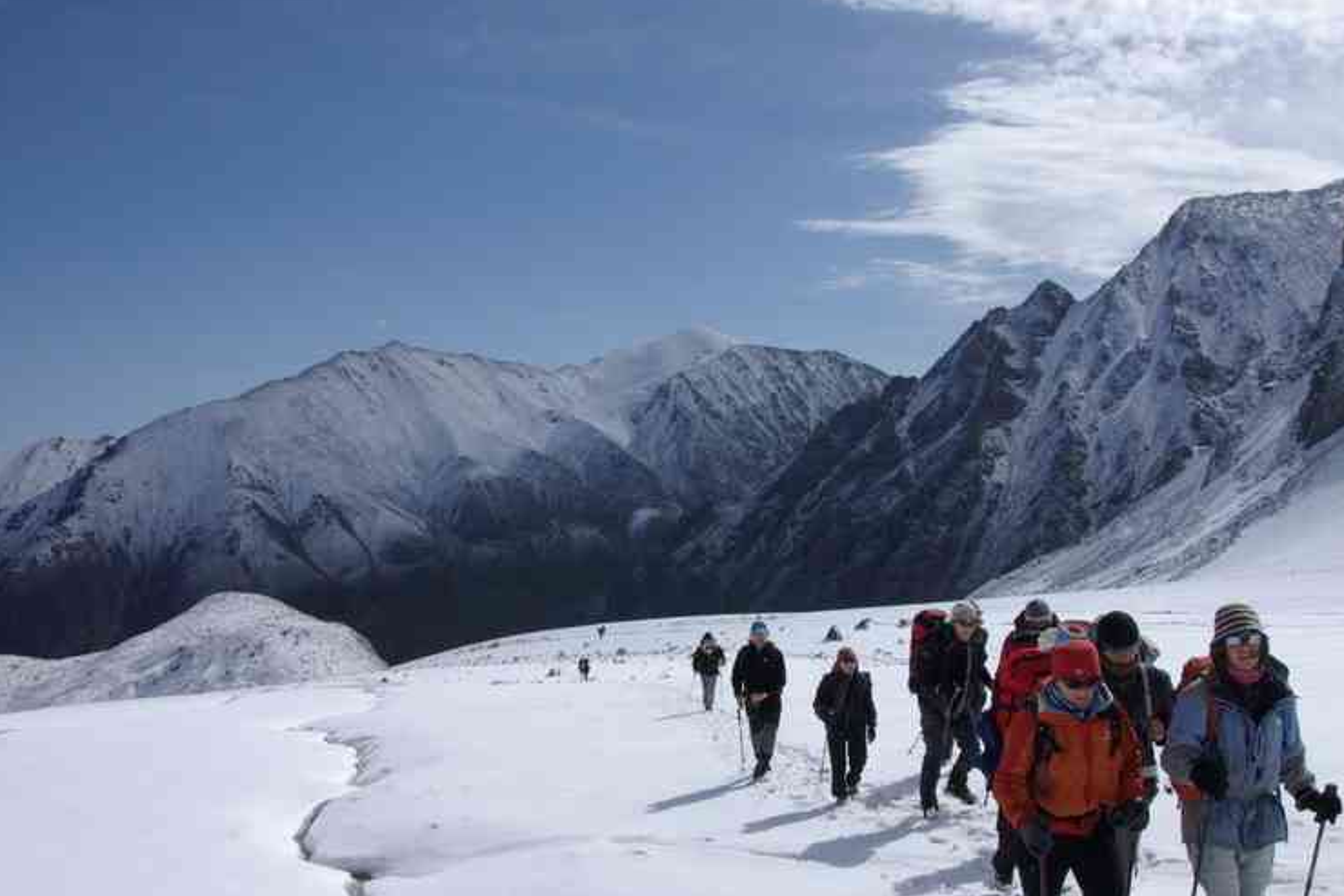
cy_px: 533
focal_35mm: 42
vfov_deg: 31.8
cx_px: 729
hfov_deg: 46.3
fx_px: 1568
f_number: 16
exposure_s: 1/125
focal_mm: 20.6
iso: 100
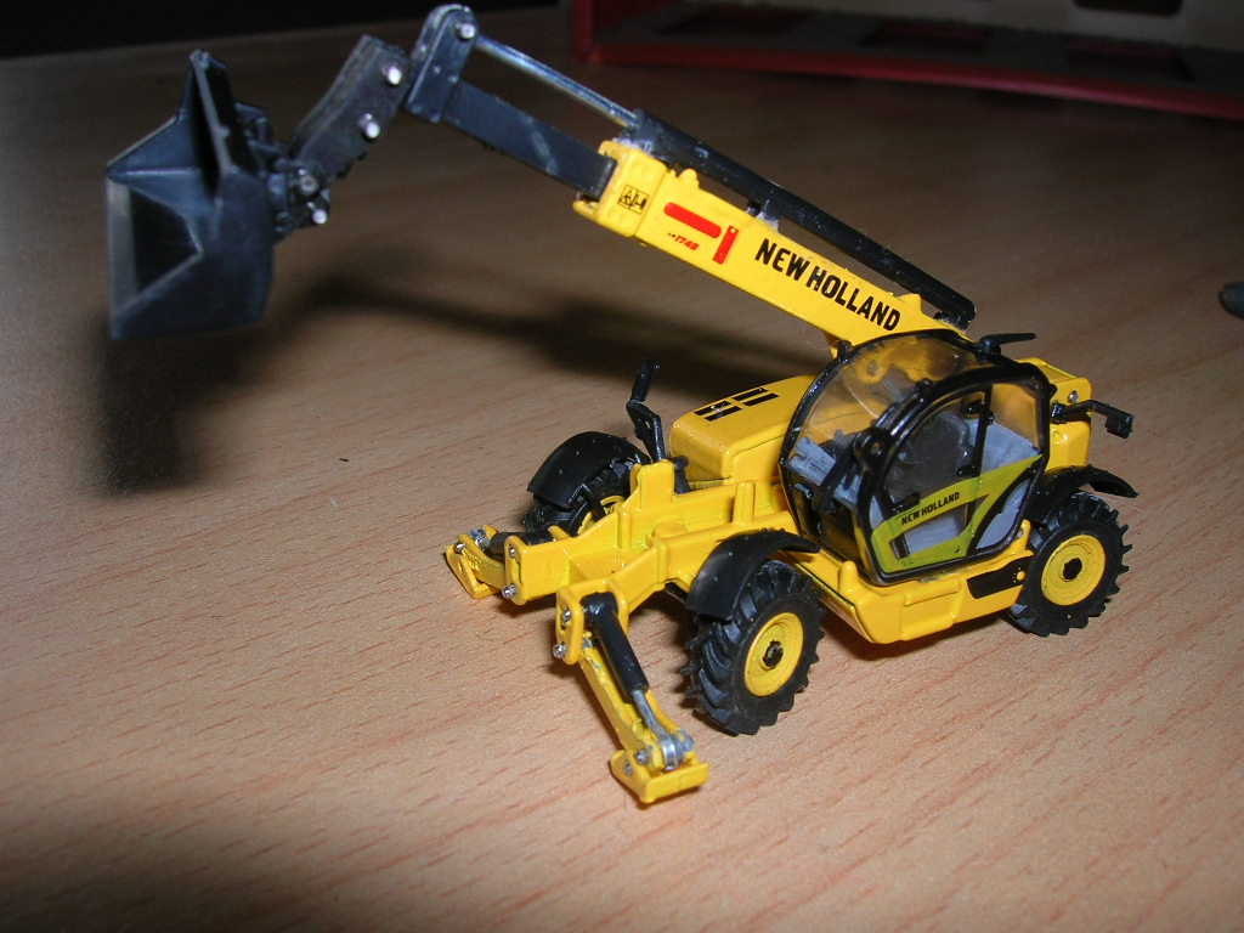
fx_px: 1222
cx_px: 622
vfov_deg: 41.8
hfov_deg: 54.0
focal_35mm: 34
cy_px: 466
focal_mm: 5.7
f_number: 4.9
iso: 50
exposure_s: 1/60.1
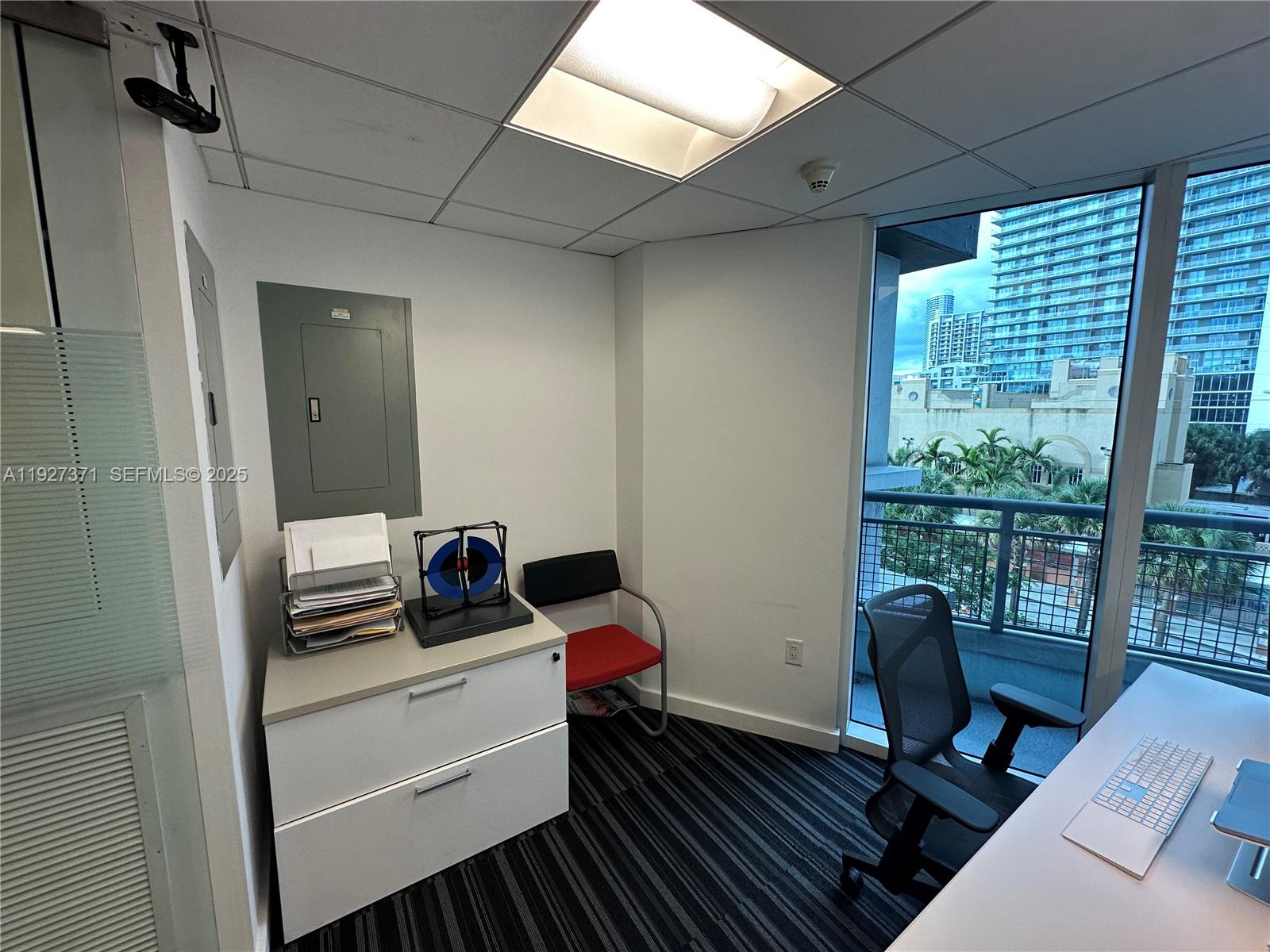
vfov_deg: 85.7
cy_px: 476
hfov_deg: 102.1
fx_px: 514
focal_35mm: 14
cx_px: 635
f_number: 2.2
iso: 125
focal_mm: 2.22
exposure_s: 1/120
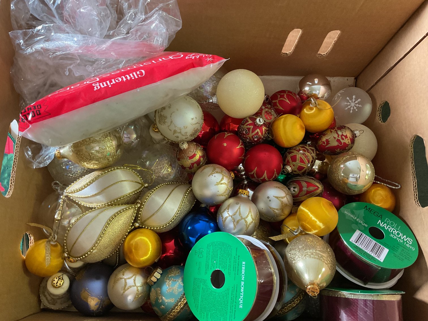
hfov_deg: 61.7
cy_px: 160
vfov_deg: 48.2
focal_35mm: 29
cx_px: 214
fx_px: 359
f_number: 1.8
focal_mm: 3
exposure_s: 1/60
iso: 250
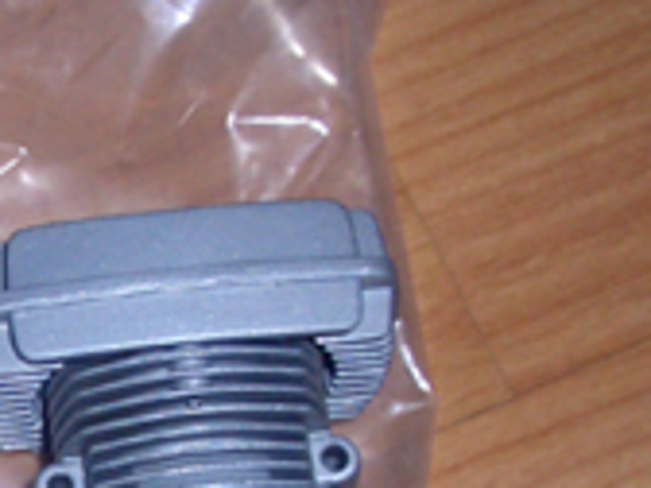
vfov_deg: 11.6
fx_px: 2351
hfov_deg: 15.2
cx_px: -136
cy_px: 565
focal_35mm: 125
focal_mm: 5.8
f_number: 4.3
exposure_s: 1/60
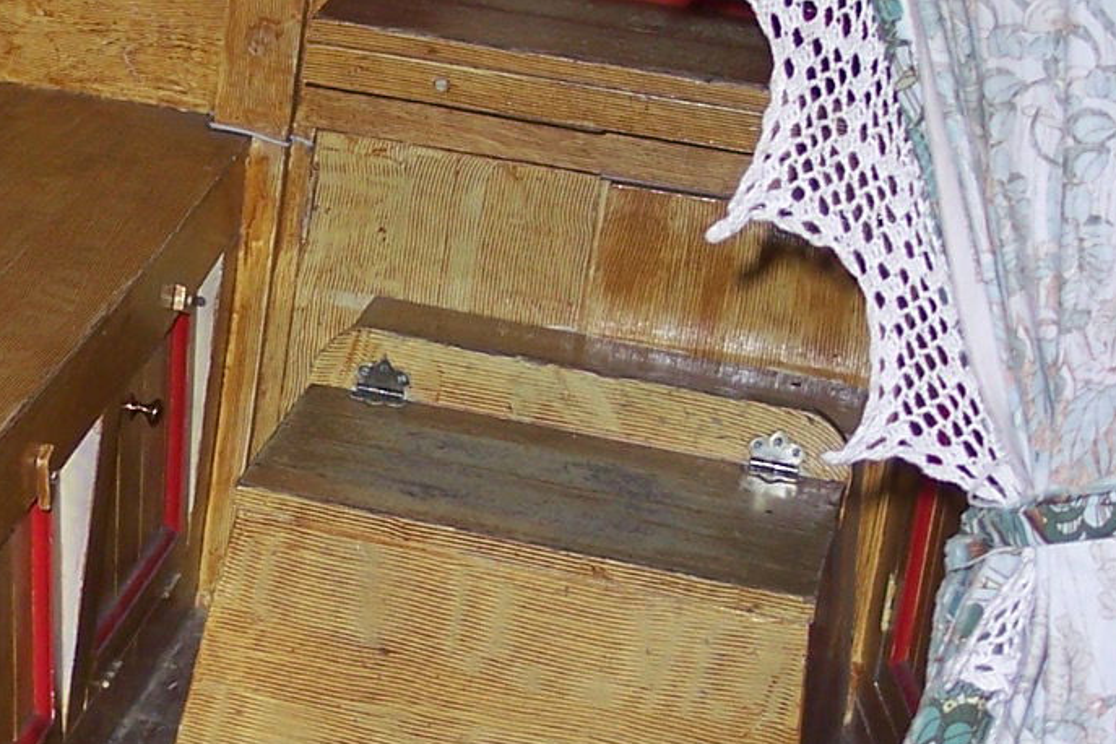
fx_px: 3751
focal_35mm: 121
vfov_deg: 11.3
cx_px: -5
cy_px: 570
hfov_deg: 16.6
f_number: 2.8
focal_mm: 8
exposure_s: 1/60
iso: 100
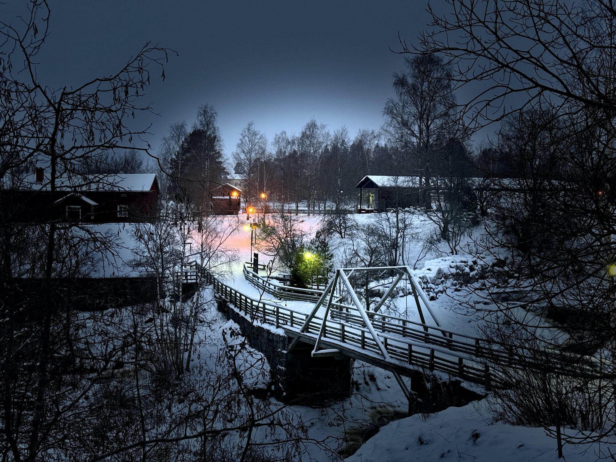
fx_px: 854
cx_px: 308
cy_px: 231
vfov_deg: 30.3
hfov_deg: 39.7
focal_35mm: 48
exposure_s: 1/25
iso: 400
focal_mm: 6.86
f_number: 1.78
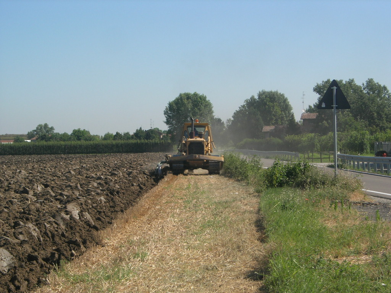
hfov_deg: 17.4
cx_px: 196
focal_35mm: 113
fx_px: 1276
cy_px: 146
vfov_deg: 13.1
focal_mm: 23.4
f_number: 8.2
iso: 64
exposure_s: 1/210
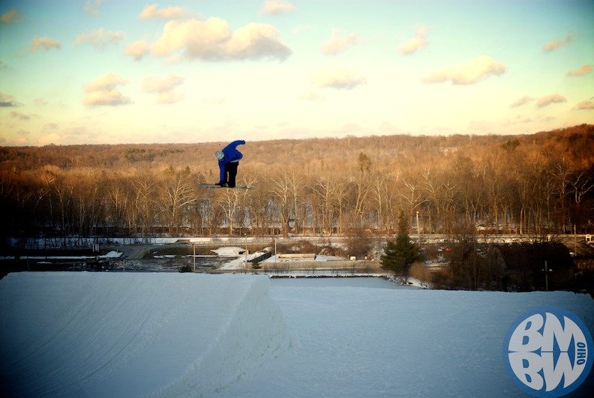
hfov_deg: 37.8
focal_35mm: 52
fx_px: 868
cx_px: 297
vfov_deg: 25.9
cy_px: 199
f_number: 4.2
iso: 100
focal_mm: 35
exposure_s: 1/250
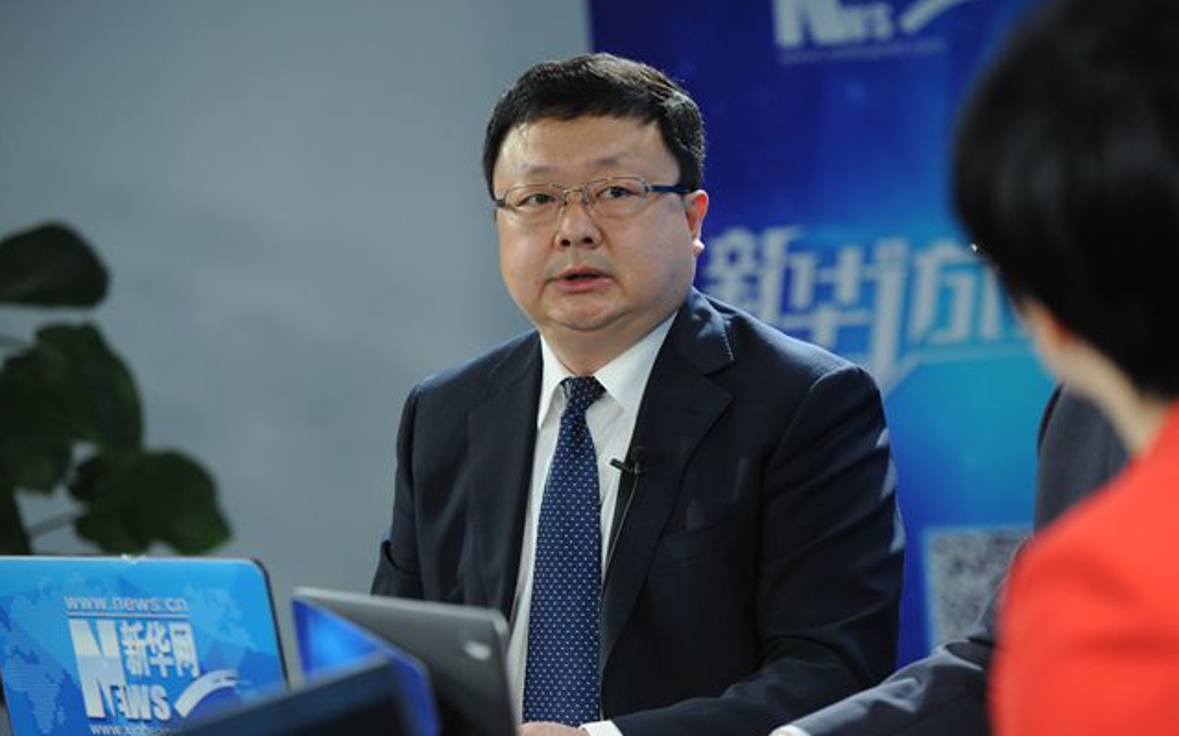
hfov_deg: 14.6
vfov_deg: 9.2
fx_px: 4594
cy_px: 369
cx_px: 590
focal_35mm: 143
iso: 1600
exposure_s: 1/800
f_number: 3.2
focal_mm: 140
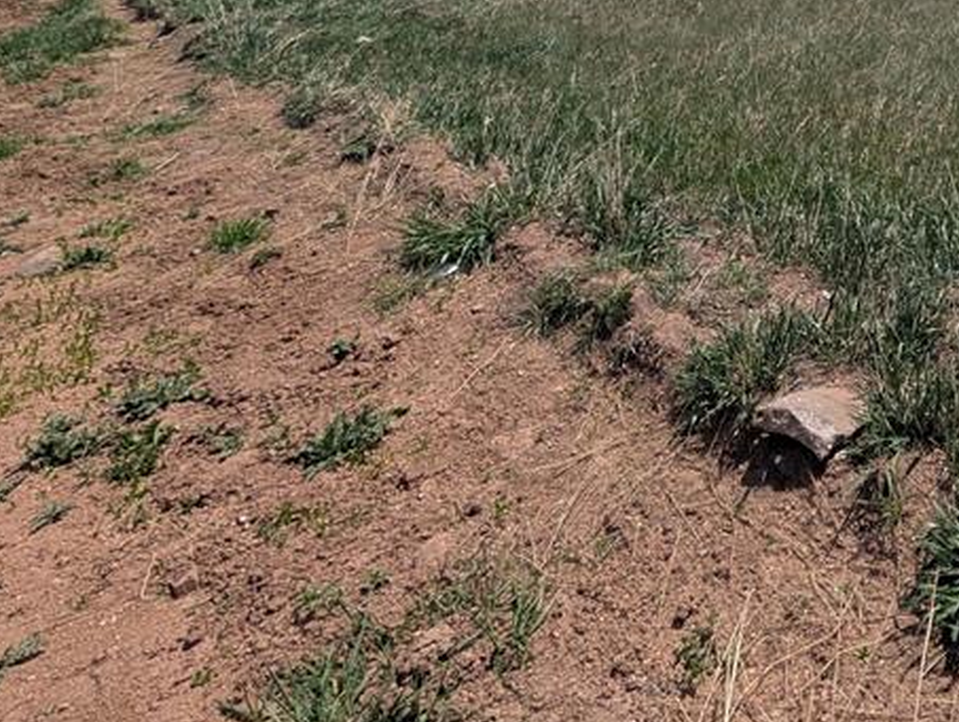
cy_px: -85
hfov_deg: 51.7
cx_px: 965
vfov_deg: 40.7
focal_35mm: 27
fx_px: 749
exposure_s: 1/3663
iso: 51
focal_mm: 2.02
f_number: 1.7
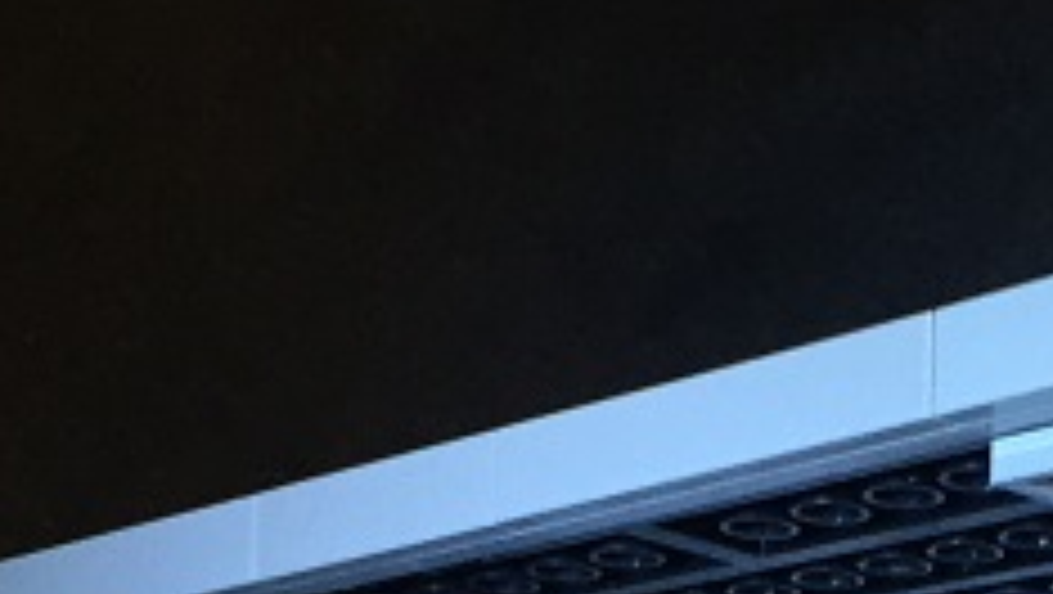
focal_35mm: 108
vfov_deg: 10.6
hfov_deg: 19.2
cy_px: 1048
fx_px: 3018
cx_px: 1066
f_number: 2.2
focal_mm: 4.15
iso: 125
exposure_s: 1/33
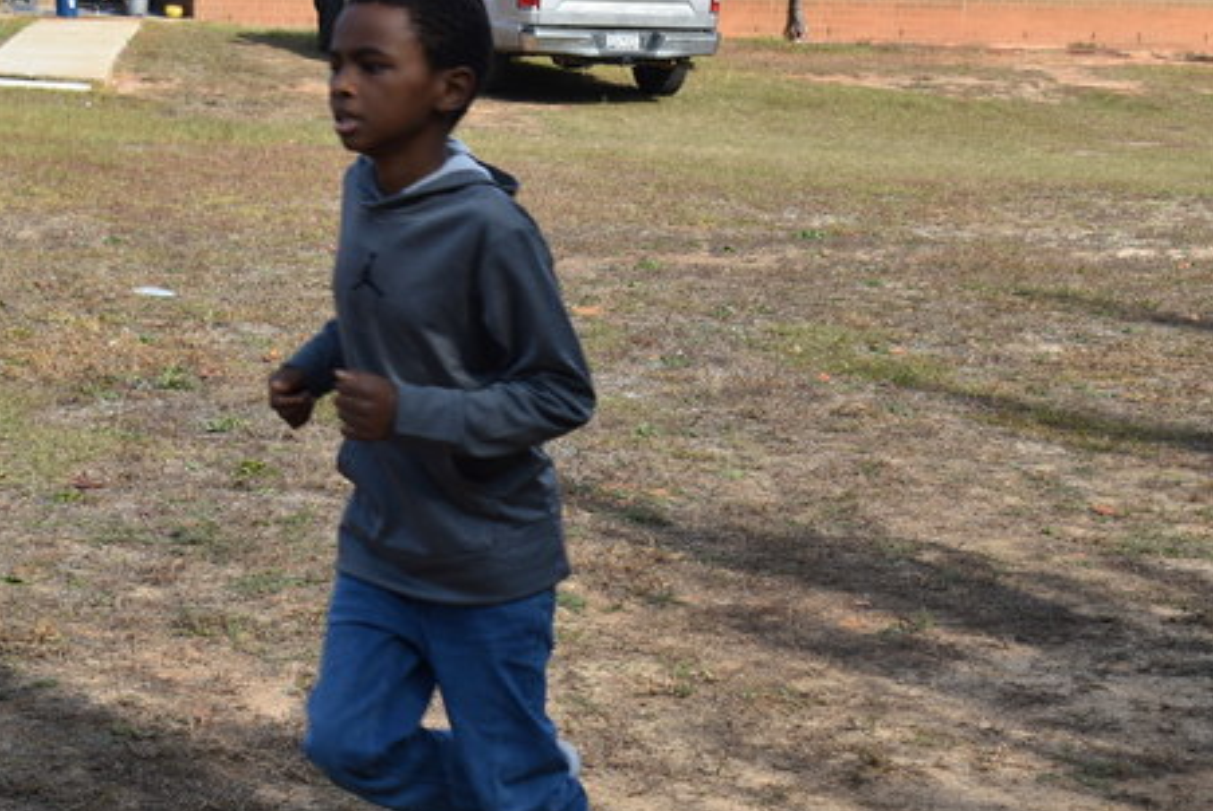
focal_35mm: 93
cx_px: 615
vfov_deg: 14.7
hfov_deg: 21.9
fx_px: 3132
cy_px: 470
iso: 100
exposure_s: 1/250
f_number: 7.1
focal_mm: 35
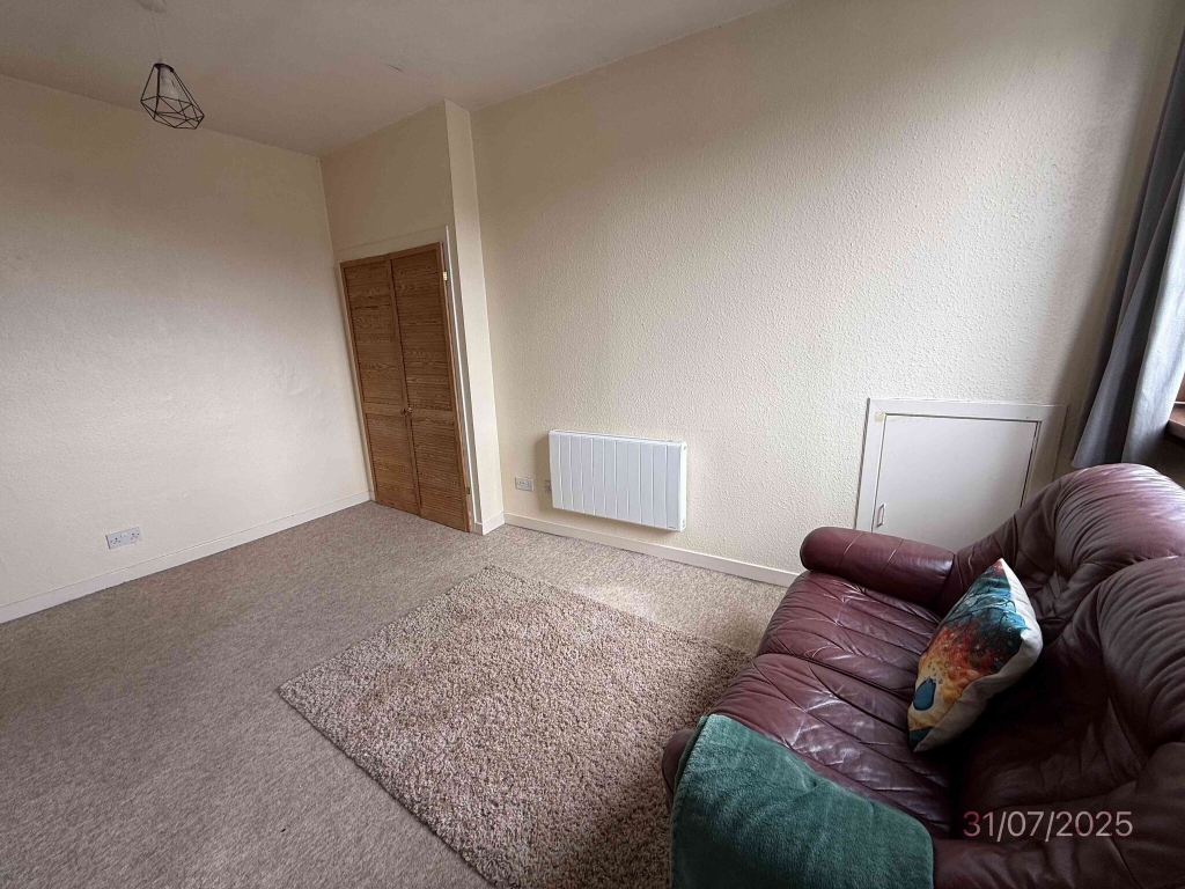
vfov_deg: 85.7
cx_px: 592
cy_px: 444
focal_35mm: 14
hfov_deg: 102.1
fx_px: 479
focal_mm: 2.22
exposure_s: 1/99
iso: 50
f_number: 2.2
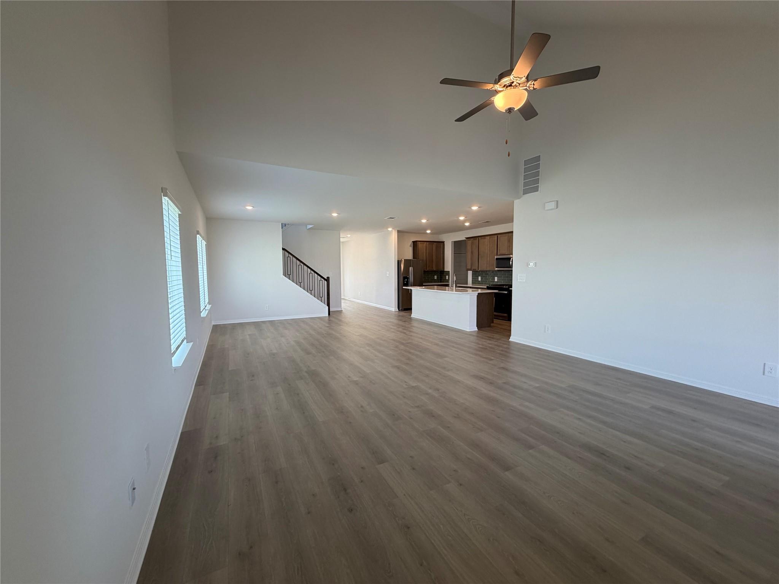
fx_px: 315
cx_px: 390
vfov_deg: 85.7
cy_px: 292
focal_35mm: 14
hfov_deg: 102.1
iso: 125
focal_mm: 2.22
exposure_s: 1/120
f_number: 2.2
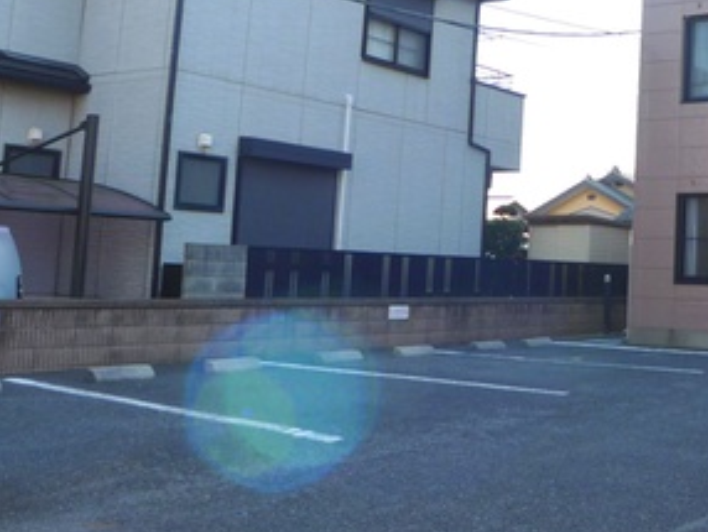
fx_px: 901
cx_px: 743
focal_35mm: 44
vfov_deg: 32.7
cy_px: 182
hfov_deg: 37.3
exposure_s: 1/250
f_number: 2.8
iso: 80
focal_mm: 3.9
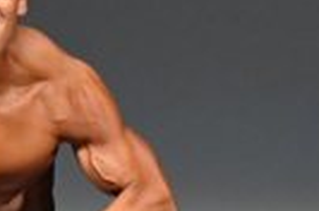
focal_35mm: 2014
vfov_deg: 0.7
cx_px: 95
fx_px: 17804
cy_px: 264
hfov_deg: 1.0
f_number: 5.6
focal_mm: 230
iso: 4000
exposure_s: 1/400
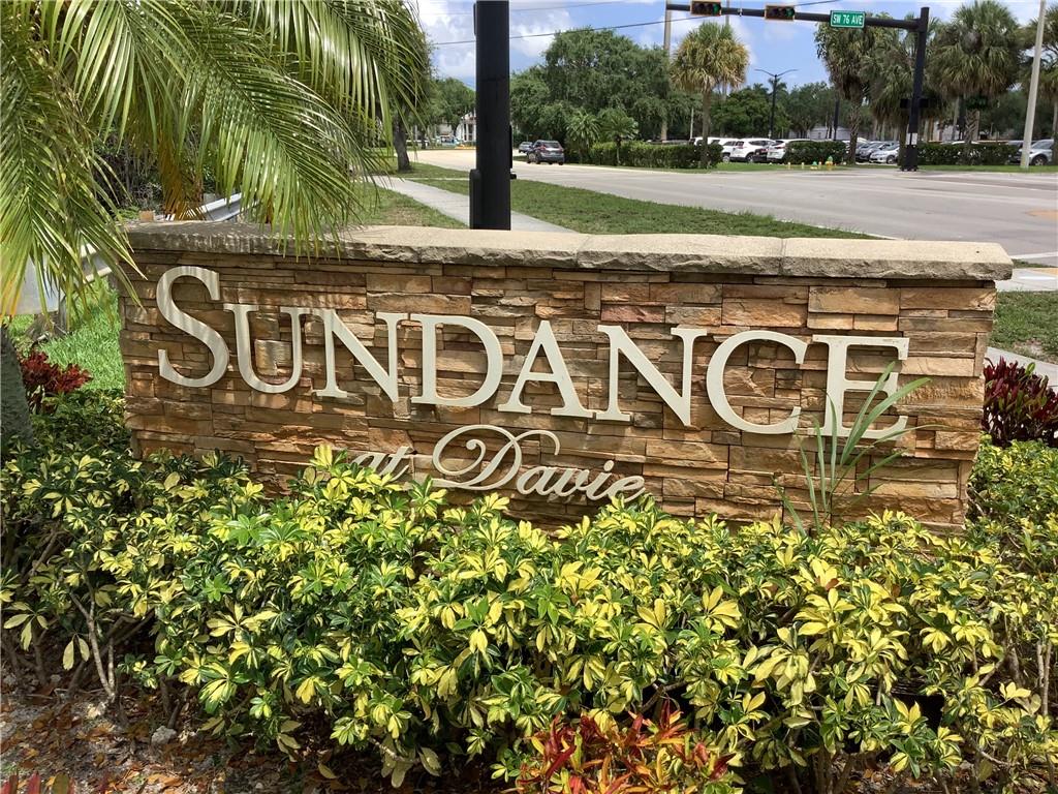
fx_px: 947
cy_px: 397
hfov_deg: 58.4
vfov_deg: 45.4
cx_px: 529
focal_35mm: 31
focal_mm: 3.3
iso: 25
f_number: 2.4
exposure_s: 1/970
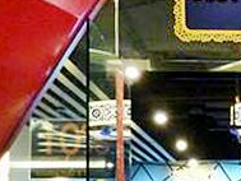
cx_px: 297
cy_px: 220
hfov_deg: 18.7
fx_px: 690
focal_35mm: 99
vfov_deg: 14.5
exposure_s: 1/25
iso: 400
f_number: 3.3
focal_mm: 4.1
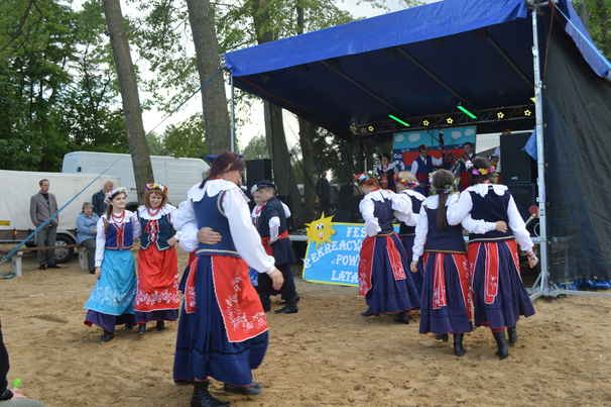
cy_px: 204
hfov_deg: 53.2
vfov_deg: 36.8
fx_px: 610
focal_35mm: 36
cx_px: 306
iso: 200
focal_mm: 24
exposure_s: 1/125
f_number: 5.6
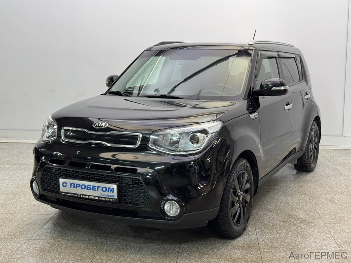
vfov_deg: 30.3
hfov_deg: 39.7
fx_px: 487
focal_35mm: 48
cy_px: 132
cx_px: 176
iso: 64
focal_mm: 6.76
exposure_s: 1/50
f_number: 1.78
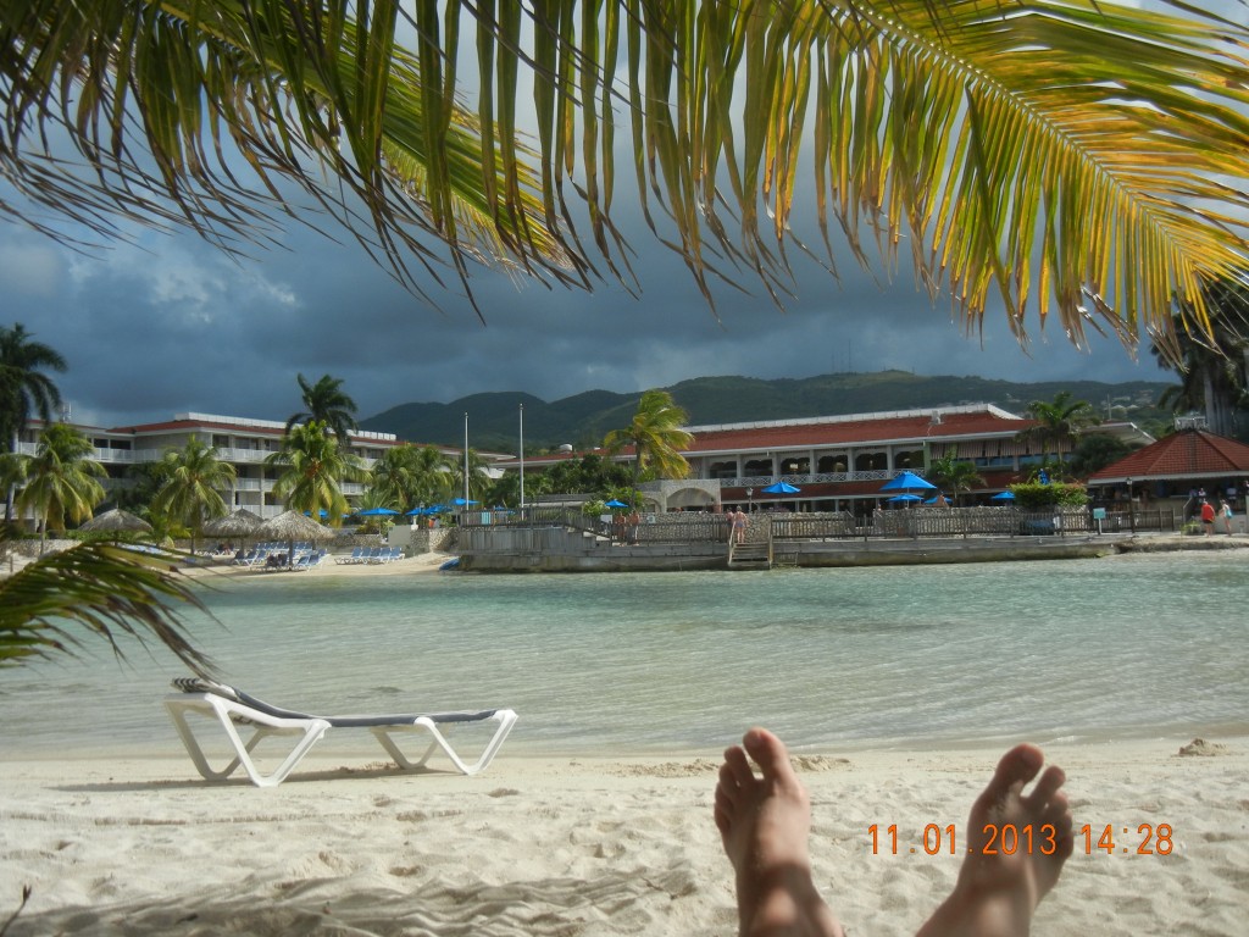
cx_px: 624
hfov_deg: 54.0
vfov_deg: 41.8
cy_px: 468
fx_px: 1227
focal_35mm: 34
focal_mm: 6.2
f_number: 7.2
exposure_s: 1/592
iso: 160
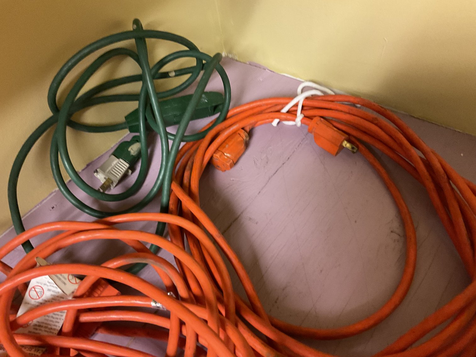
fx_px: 399
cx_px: 238
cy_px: 178
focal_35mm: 29
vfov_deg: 48.2
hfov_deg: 61.7
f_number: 1.8
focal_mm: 3
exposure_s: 1/30
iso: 320
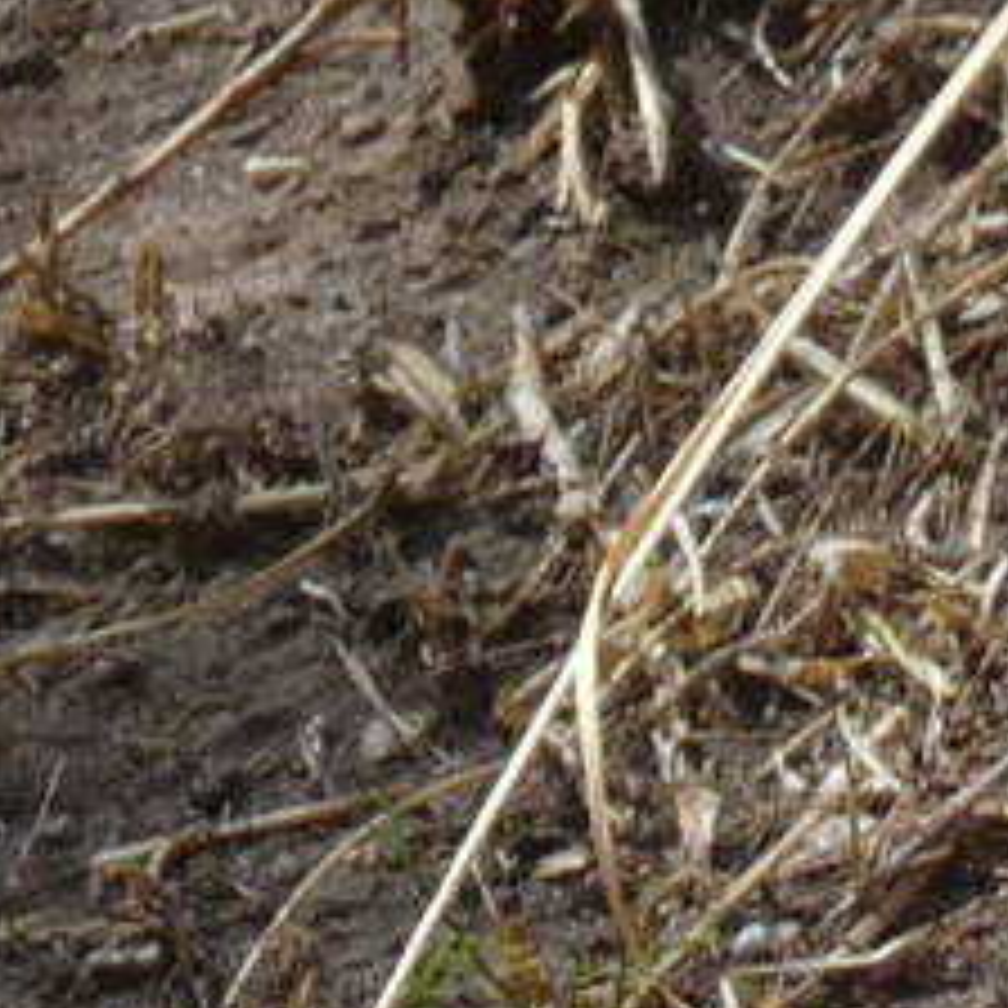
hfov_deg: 2.0
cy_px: 2475
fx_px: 29354
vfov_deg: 2.0
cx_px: -472
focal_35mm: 891
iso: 100
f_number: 4.8
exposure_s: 1/250
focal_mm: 24.1
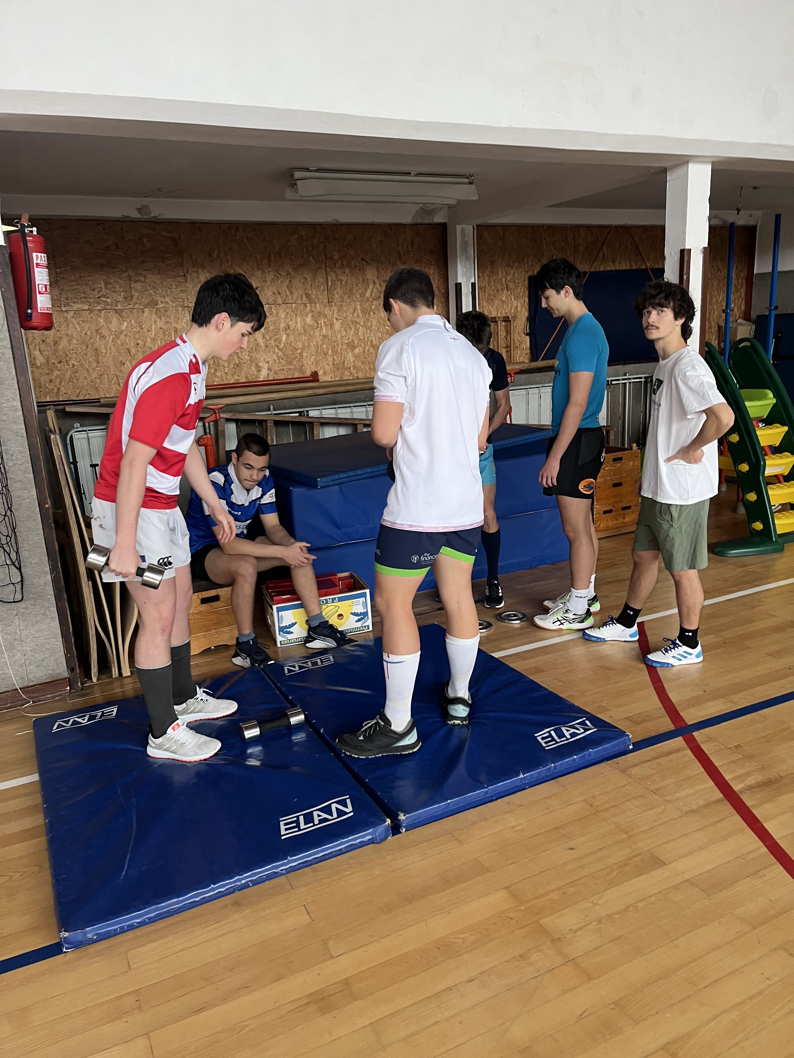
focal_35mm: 26
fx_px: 795
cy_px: 529
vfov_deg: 67.3
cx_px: 397
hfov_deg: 53.1
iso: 125
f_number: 1.6
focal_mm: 5.1
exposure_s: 1/83
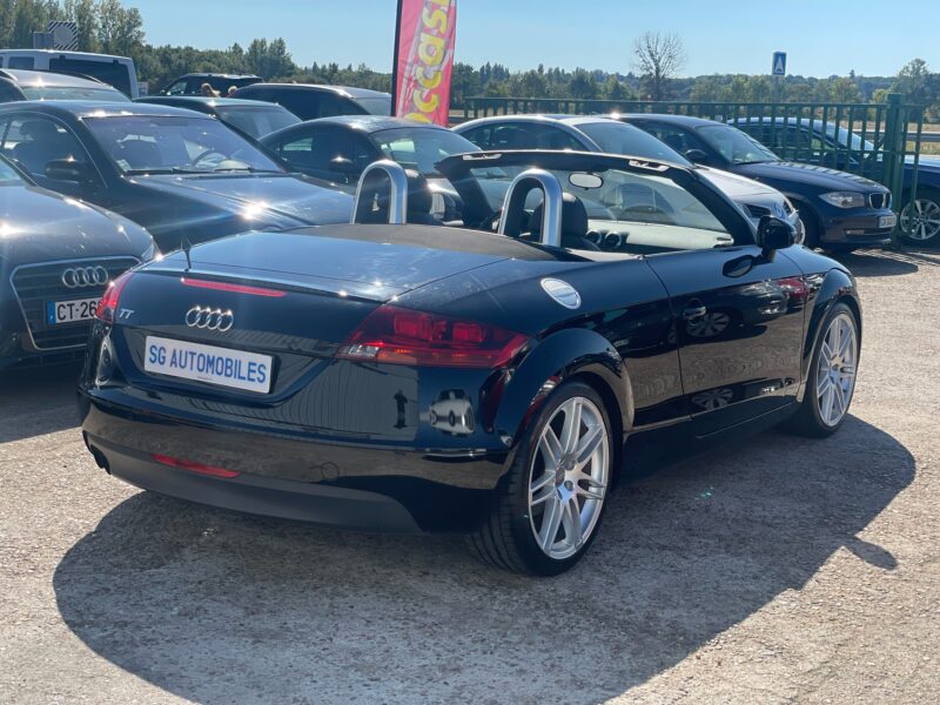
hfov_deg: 36.8
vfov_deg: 28.0
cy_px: 352
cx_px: 470
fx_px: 1412
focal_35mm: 52
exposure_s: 1/1295
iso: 32
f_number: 2
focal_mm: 6
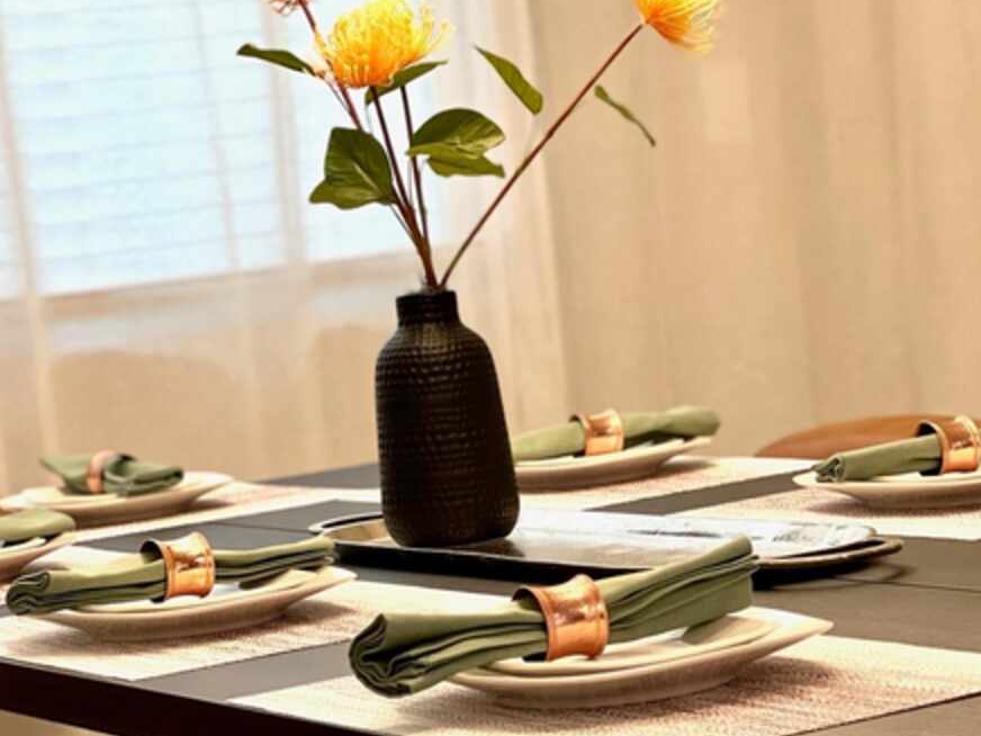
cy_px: 393
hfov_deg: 17.4
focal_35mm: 113
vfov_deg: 13.1
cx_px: 522
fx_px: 3202
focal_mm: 9
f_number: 2.8
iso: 160
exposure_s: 1/40
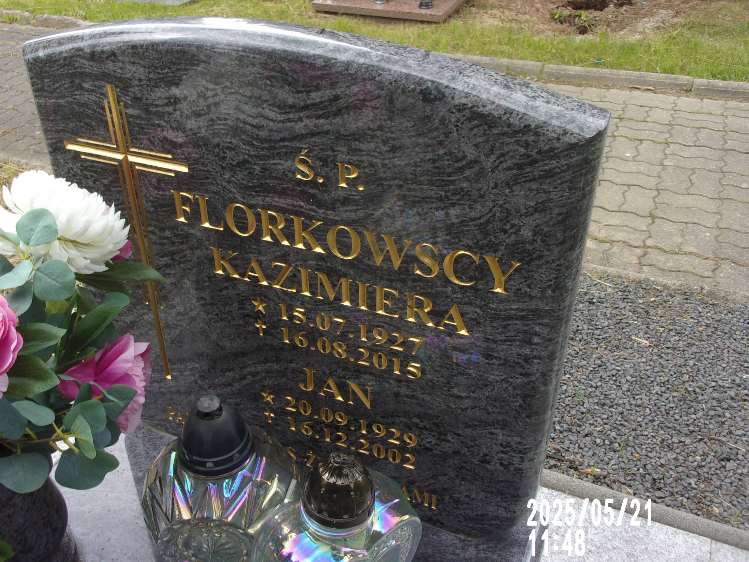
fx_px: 736
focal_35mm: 34
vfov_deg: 41.8
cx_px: 331
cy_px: 262
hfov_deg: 53.8
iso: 80
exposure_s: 1/70
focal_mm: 5.1
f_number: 3.9
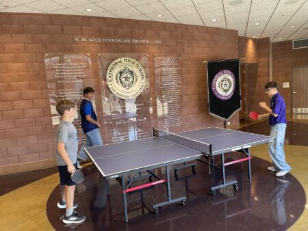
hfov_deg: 67.3
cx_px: 154
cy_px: 116
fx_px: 231
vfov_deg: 53.1
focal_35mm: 26
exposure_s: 1/75
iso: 80
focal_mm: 4.2
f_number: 1.6
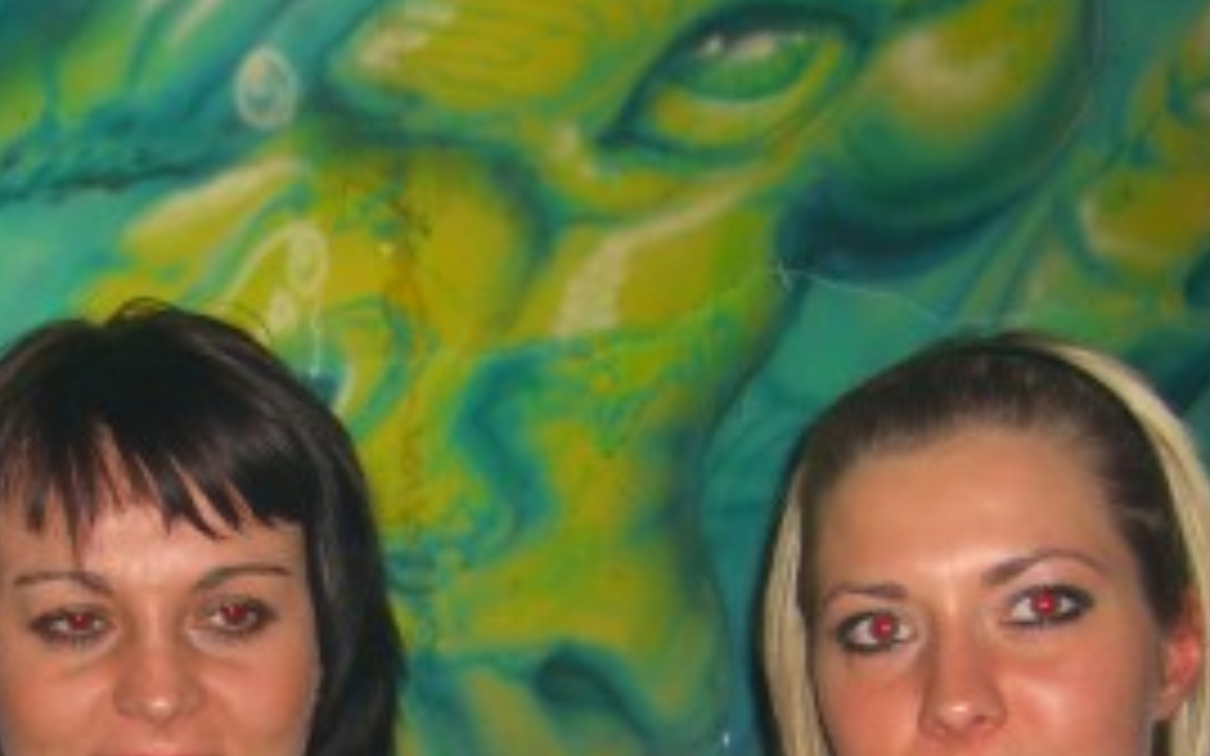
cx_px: 315
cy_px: 981
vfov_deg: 14.0
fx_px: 2967
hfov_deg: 22.8
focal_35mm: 90
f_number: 2.8
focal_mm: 7.9
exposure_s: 1/60
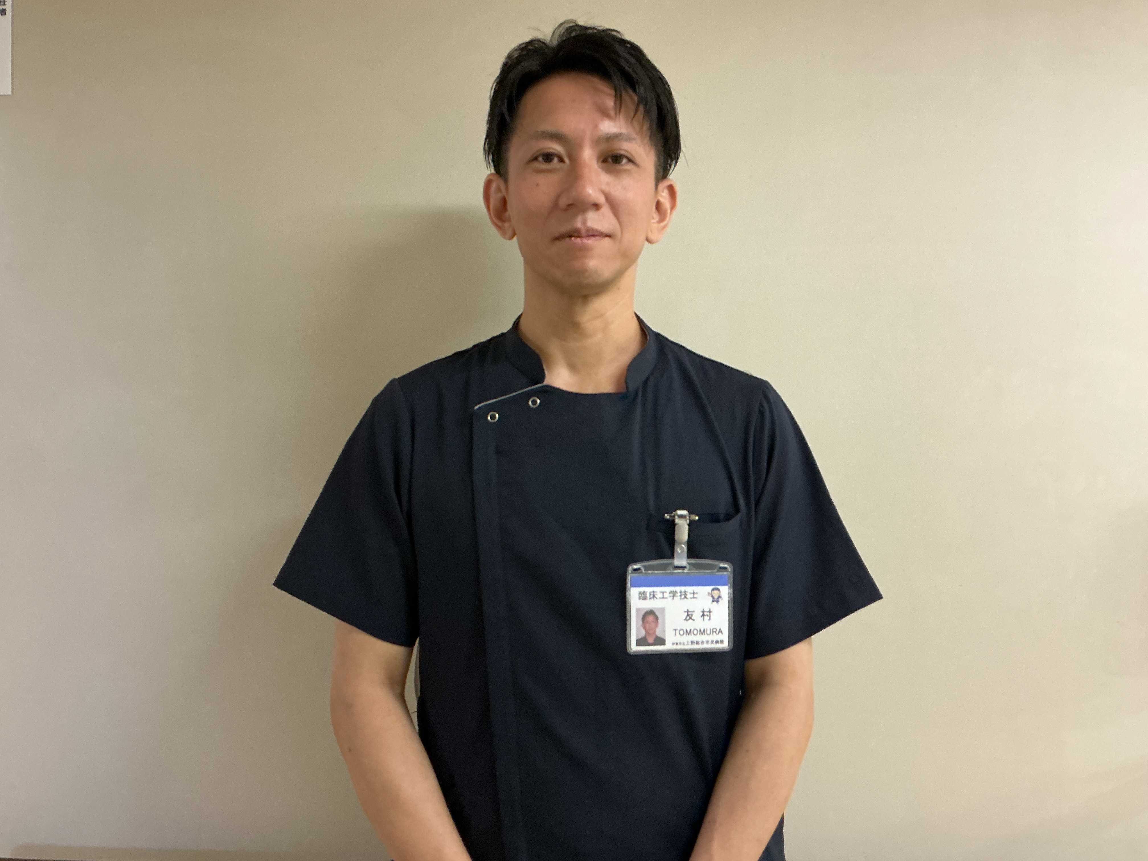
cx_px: 574
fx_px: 962
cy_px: 430
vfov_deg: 48.2
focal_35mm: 29
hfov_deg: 61.7
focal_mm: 3
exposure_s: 1/40
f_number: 1.8
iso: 200
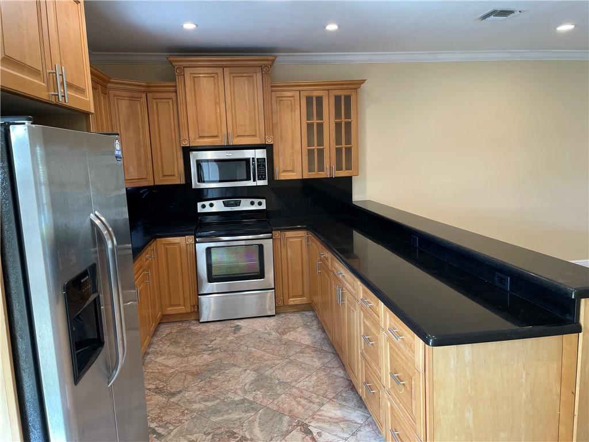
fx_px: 442
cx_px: 294
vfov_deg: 53.1
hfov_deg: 67.3
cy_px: 221
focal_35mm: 26
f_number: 1.6
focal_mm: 4.2
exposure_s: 1/60
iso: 64
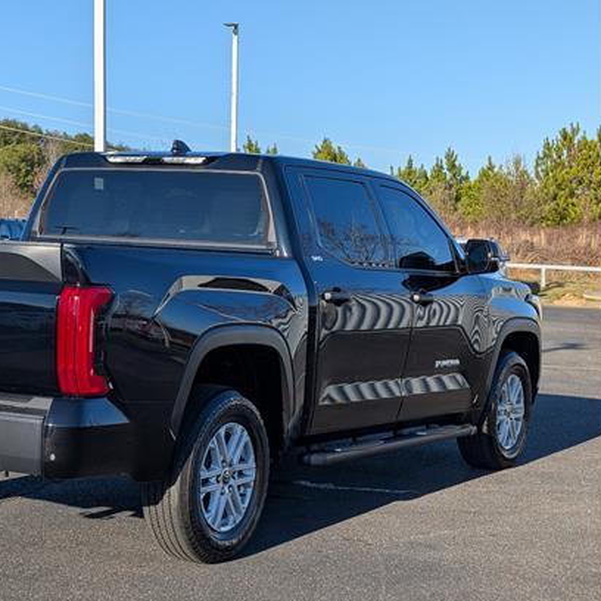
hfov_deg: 25.0
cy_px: 328
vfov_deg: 25.3
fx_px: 1336
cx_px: 138
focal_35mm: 68
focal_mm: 6.9
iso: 20
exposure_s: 1/1111
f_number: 1.68
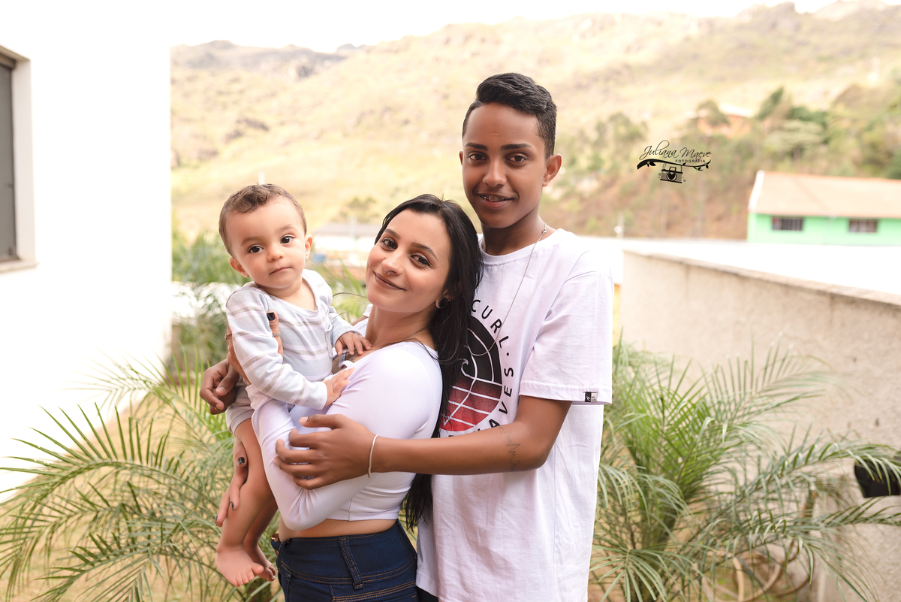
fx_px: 876
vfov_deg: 37.9
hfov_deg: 54.4
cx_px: 450
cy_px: 301
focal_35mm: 35
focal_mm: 35
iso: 100
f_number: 3.5
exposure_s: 1/500
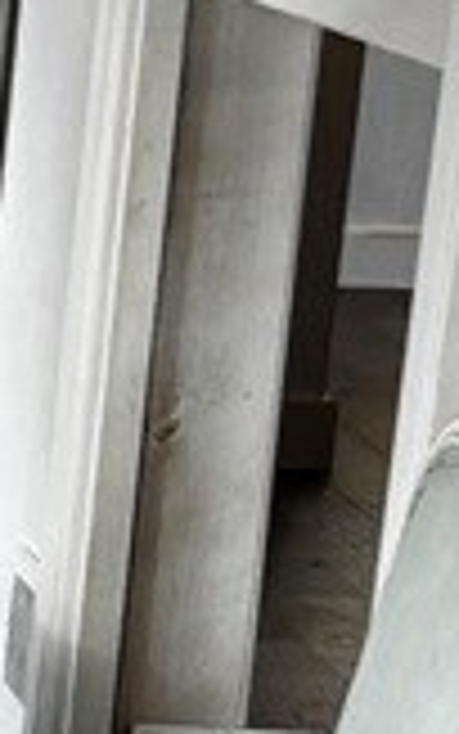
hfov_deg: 4.8
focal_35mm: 241
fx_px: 4819
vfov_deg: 8.6
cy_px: 952
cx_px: -1544
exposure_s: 1/60
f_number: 1.6
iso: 80
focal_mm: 5.96
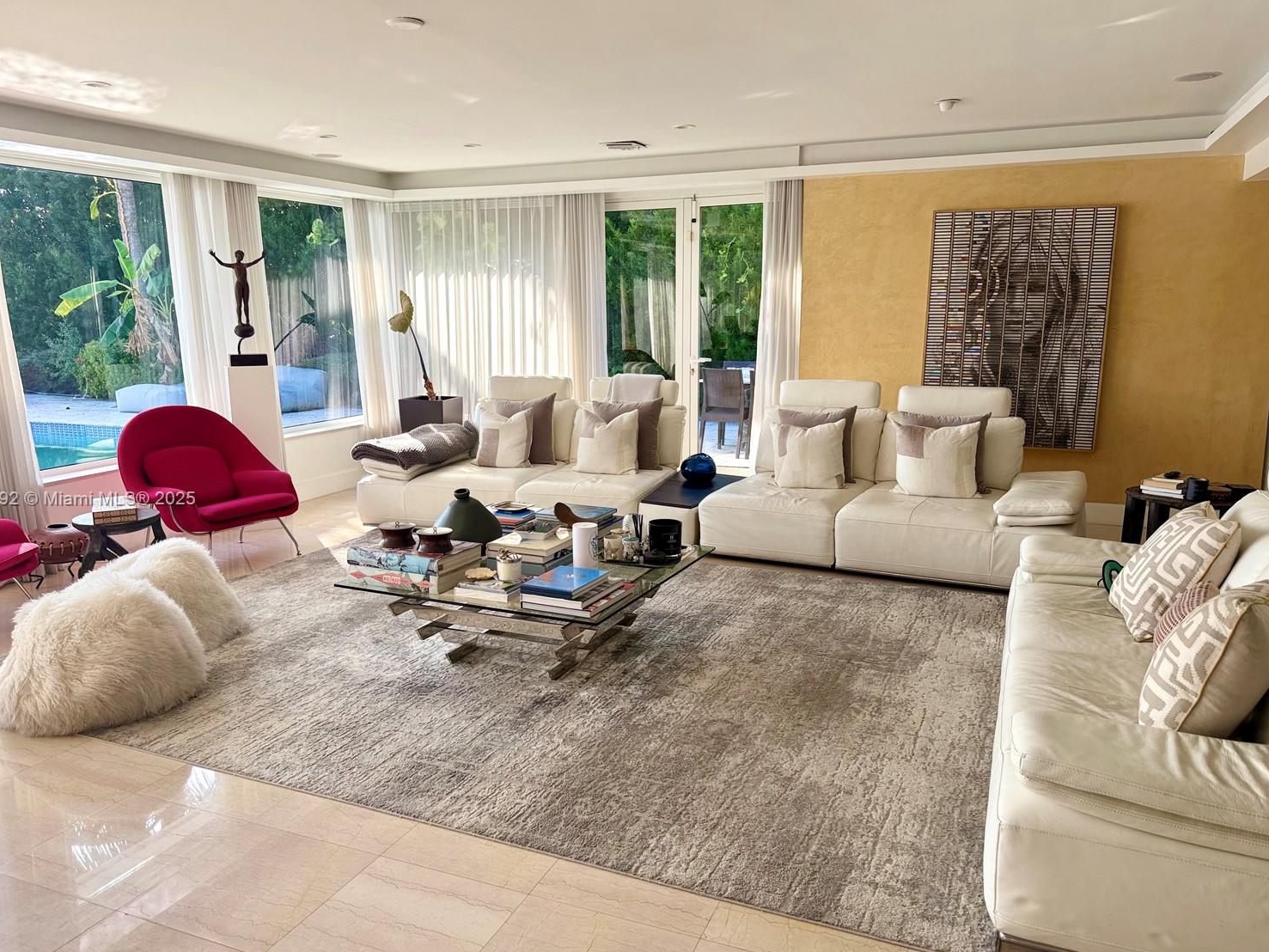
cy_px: 500
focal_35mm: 26
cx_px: 608
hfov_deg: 67.3
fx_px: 953
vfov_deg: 53.0
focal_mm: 6.76
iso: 100
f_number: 1.78
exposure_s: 1/348
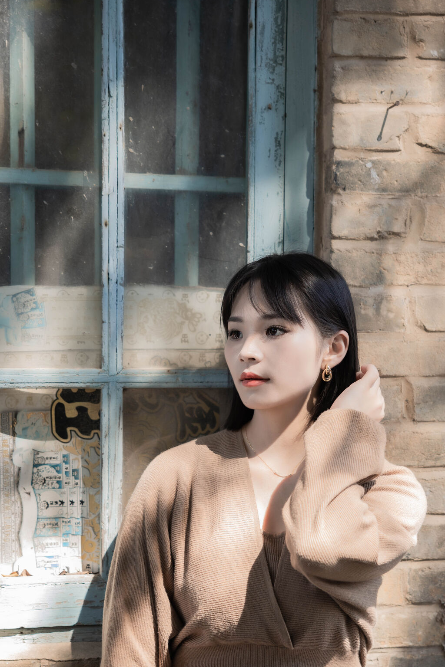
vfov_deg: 24.7
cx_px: 222
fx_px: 1521
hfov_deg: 16.6
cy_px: 388
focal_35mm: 82
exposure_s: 1/100
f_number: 2.8
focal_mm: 70
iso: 100
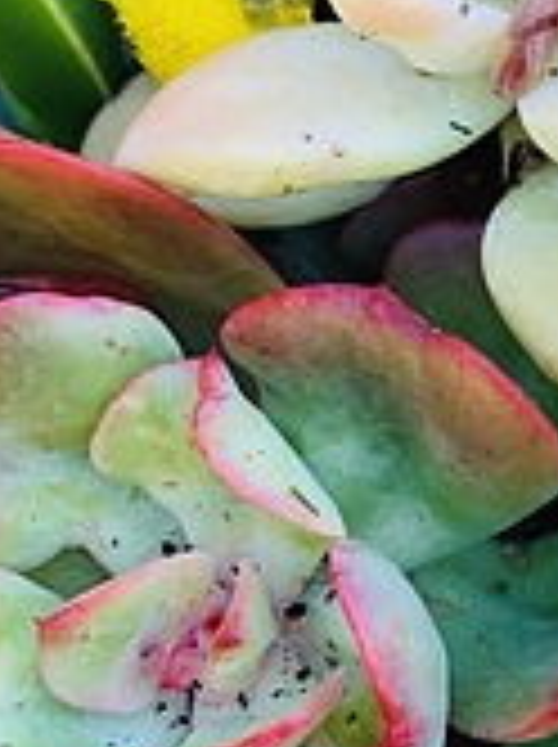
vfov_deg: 18.5
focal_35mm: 106
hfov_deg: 13.2
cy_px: 493
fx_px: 2284
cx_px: 832
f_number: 1.8
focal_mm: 4.25
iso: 25
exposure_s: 1/129
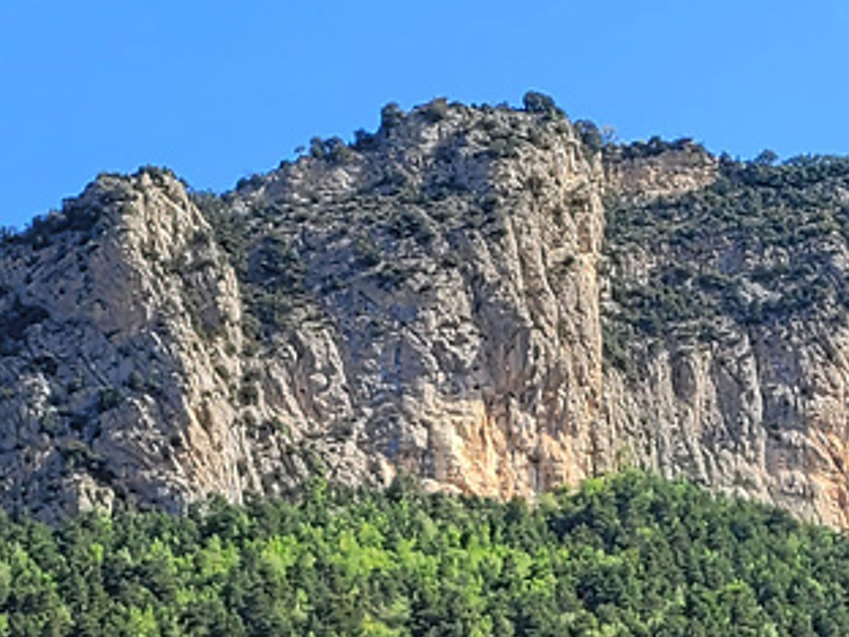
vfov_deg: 11.8
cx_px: 356
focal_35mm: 120
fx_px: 2943
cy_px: 985
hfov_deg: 16.4
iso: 40
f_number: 1.8
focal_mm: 5.4
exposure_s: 1/1000
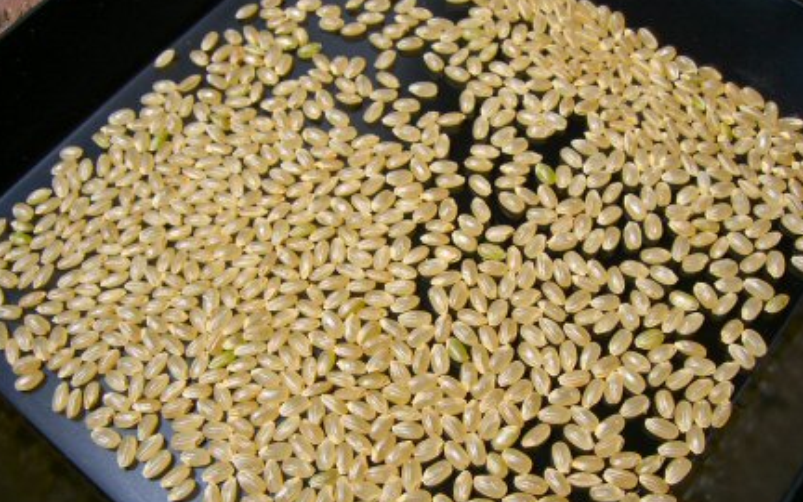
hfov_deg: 47.2
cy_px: 271
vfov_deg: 30.5
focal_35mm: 42
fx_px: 919
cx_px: 405
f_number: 4.3
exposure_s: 1/800
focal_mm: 6.2
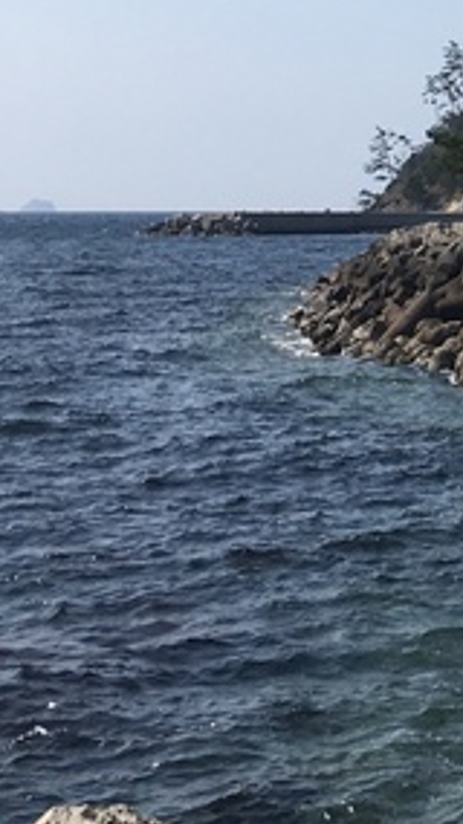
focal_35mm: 111
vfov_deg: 18.5
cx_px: 1004
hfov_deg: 9.9
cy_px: -90
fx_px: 2426
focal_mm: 4.15
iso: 25
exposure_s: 1/2137
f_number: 2.2
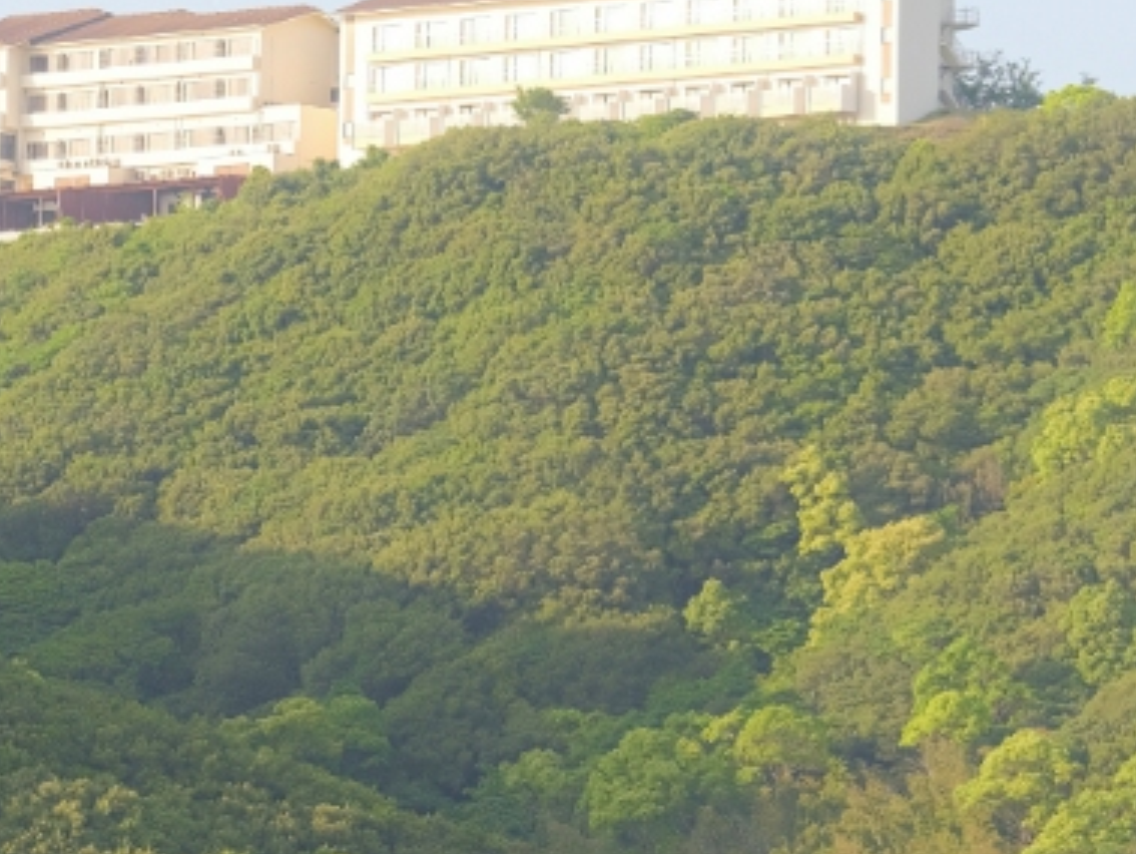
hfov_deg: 5.7
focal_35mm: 345
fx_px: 11329
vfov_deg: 4.3
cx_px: -114
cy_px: 1156
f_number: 5.6
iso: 200
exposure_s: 1/150
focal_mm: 110
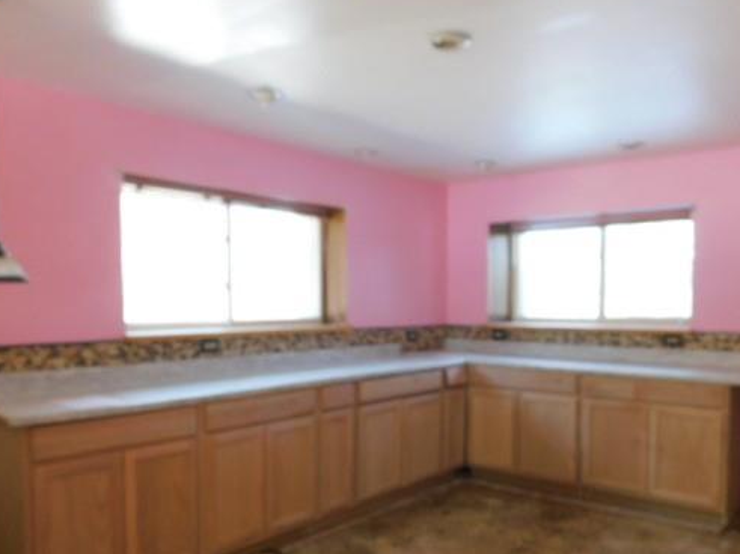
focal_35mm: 30
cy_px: 343
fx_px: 641
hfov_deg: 59.8
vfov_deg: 46.4
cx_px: 414
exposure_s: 1/30
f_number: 3
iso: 250
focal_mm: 4
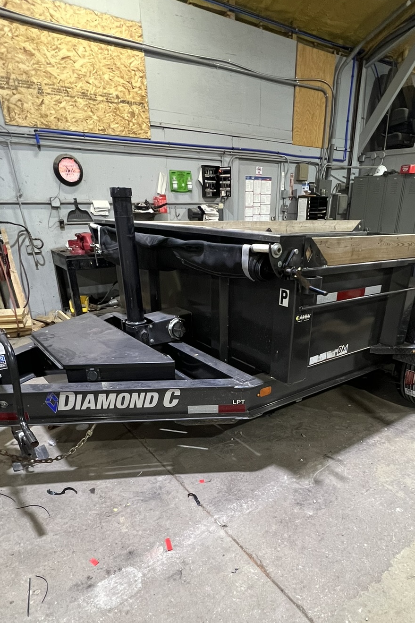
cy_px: 401
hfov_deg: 59.2
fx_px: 363
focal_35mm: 21
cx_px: 241
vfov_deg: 79.2
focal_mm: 1.57
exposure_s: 1/60
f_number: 1.8
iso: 320
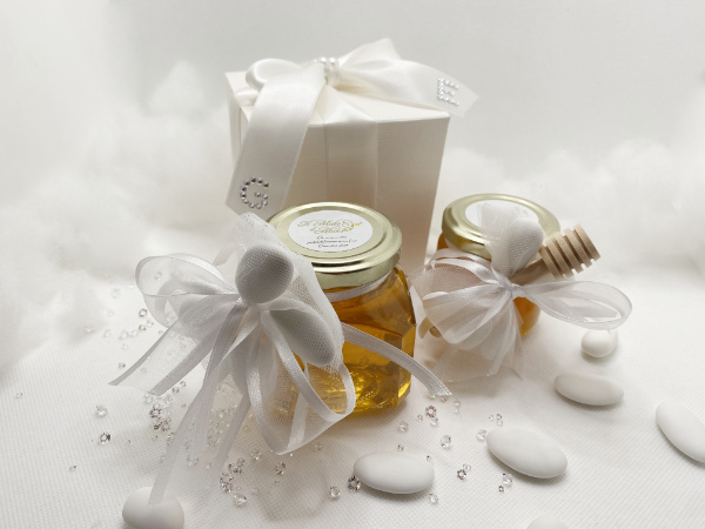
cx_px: 352
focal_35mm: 26
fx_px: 530
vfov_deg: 53.1
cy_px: 264
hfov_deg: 67.3
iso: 32
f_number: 1.8
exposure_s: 1/350
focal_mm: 4.2
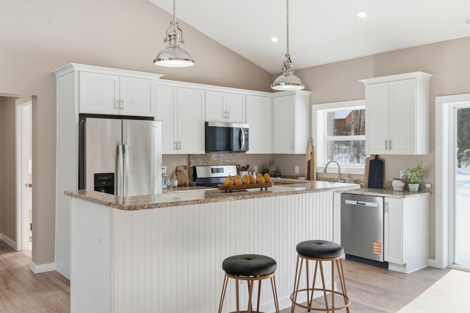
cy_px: 156
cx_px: 235
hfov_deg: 58.7
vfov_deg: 41.1
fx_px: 418
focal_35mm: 32
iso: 800
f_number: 7.1
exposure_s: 1/500
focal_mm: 32
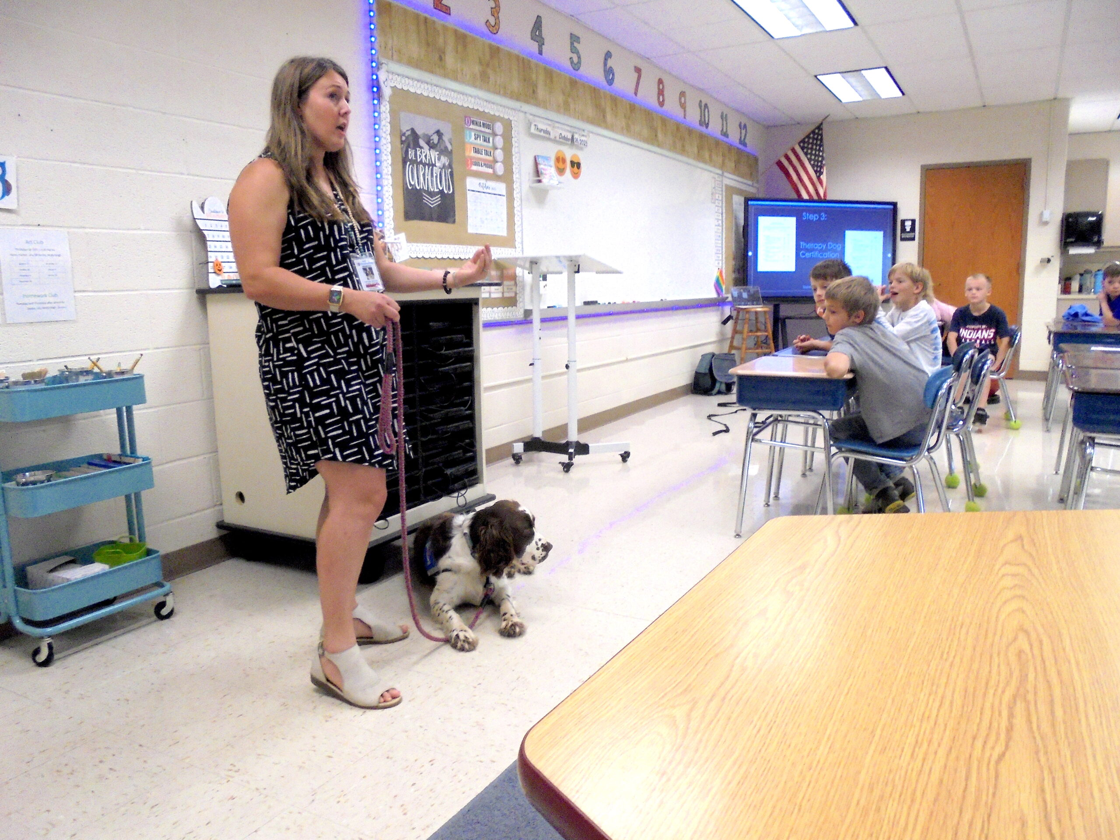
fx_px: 841
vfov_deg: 53.1
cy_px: 420
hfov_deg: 67.3
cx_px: 560
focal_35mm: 26
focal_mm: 4.6
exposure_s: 1/40
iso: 400
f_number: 3.5
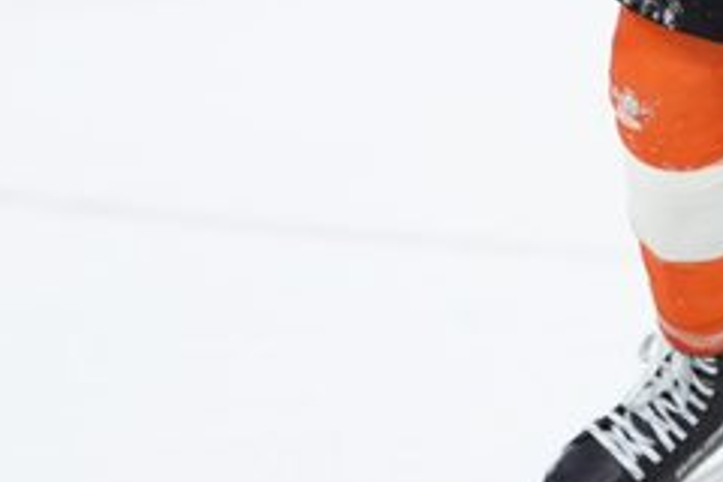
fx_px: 11226
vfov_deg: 2.5
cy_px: -324
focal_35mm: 559
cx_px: 759
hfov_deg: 3.7
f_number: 2
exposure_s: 1/2500
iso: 1250
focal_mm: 131
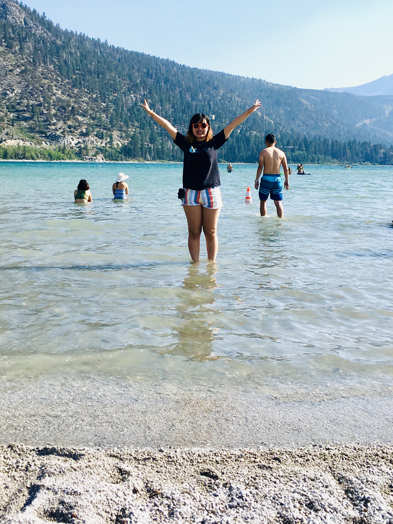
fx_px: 439
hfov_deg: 48.2
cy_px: 262
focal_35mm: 29
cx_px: 196
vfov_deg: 61.7
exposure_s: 1/2079
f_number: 2.2
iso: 25
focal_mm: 4.15
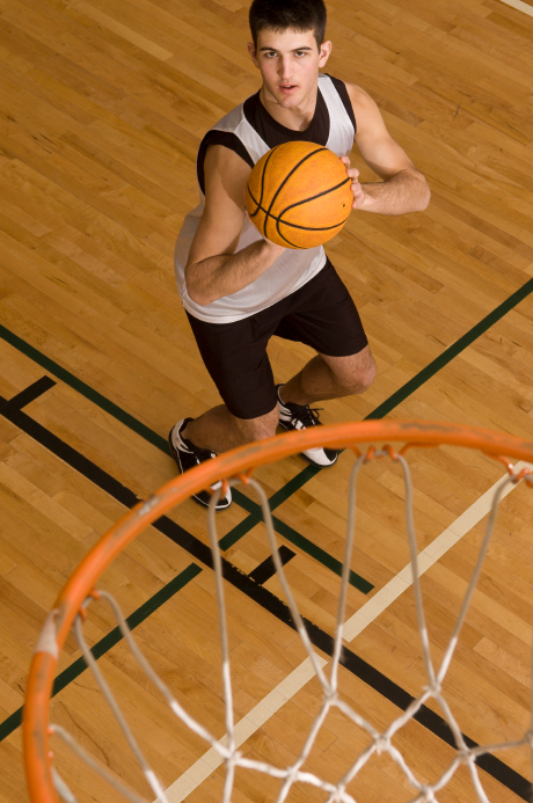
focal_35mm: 81
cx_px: 296
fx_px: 1804
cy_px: 399
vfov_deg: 25.1
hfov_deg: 16.8
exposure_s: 1/100
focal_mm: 44
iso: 200
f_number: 9
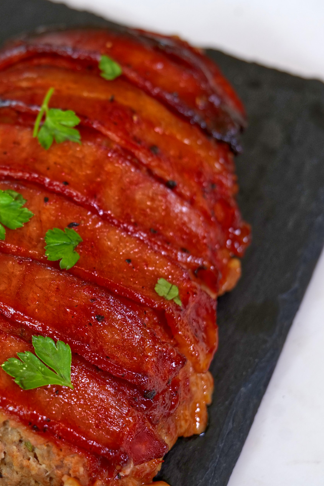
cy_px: 241
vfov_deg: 22.4
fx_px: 1228
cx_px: 14
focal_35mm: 91
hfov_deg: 14.8
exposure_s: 1/80
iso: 800
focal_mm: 60
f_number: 7.1
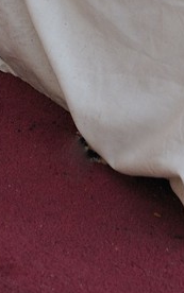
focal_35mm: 413
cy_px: -513
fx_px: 3307
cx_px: 116
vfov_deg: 4.9
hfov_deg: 3.2
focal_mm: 70
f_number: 5
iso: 800
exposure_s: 1/100
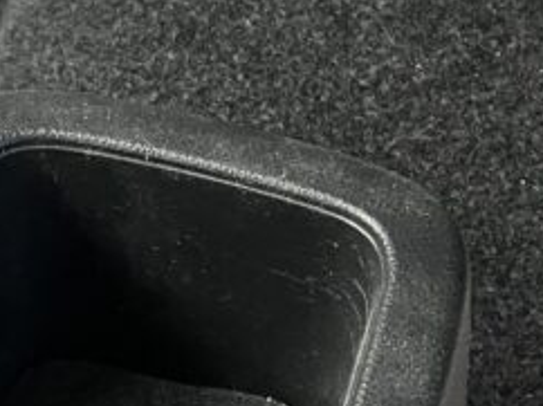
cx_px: -47
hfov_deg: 15.4
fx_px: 1959
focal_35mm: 125
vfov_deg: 11.3
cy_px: 612
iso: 80
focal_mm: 3.99
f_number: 1.8
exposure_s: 1/62
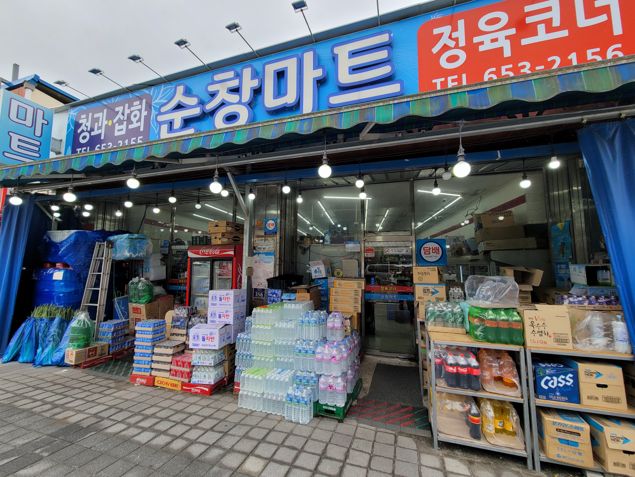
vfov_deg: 89.9
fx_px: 238
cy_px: 238
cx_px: 318
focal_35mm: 13
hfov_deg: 106.2
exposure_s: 1/509
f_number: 2.2
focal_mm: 2.2
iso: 50
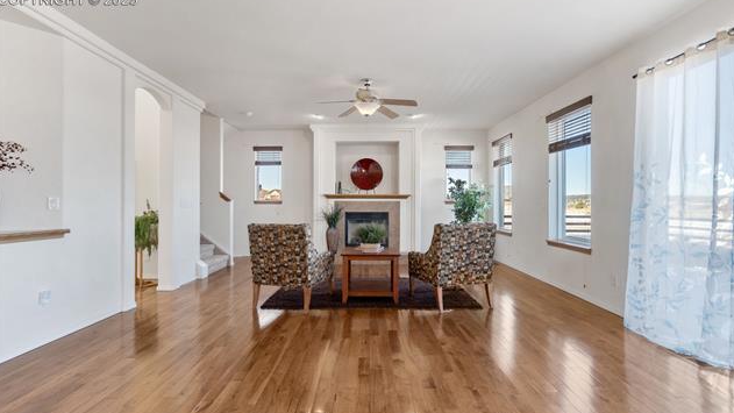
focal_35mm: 17
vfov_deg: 63.9
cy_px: 213
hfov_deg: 95.9
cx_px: 368
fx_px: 331
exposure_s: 1/8
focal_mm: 16
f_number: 5.6
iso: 200
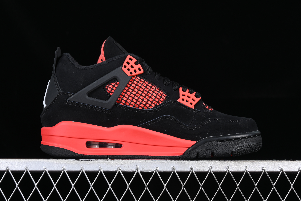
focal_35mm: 75
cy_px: 100
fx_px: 627
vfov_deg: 18.2
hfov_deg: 27.0
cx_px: 150
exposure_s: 1/60
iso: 160
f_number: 6.3
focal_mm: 50
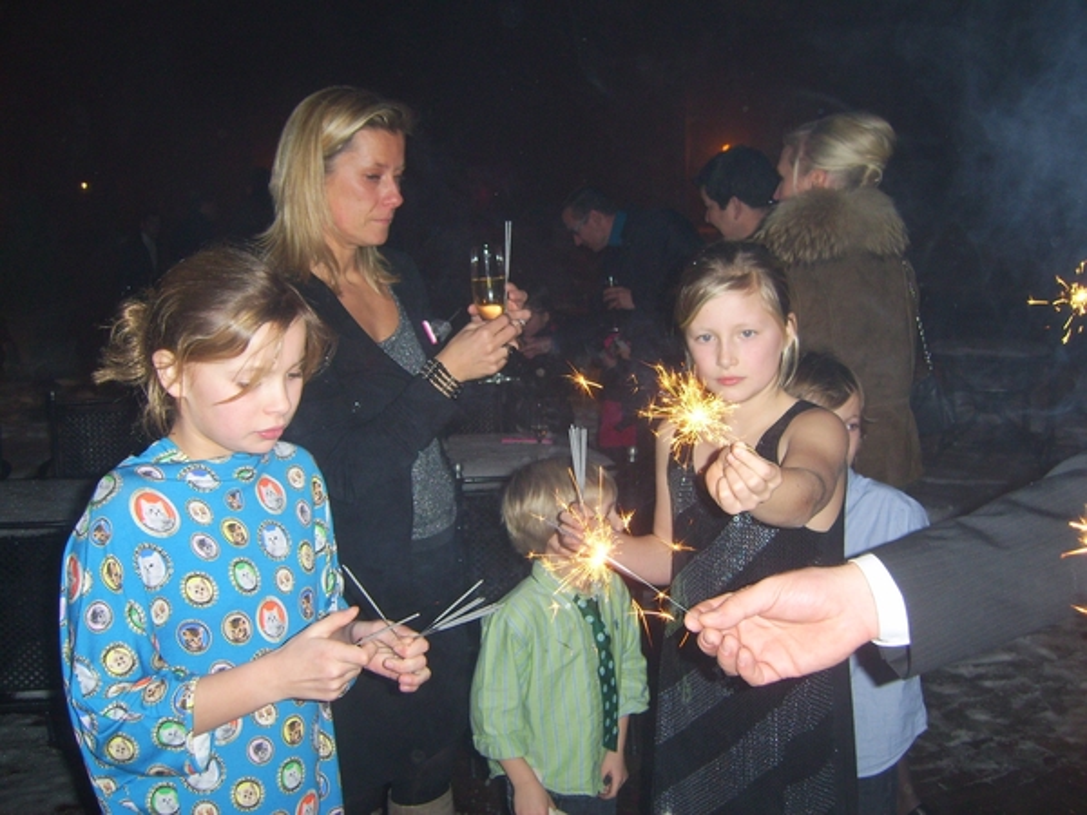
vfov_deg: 37.7
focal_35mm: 38
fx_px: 1193
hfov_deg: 49.0
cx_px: 544
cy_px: 408
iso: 100
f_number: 2.8
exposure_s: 1/30
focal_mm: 7.8
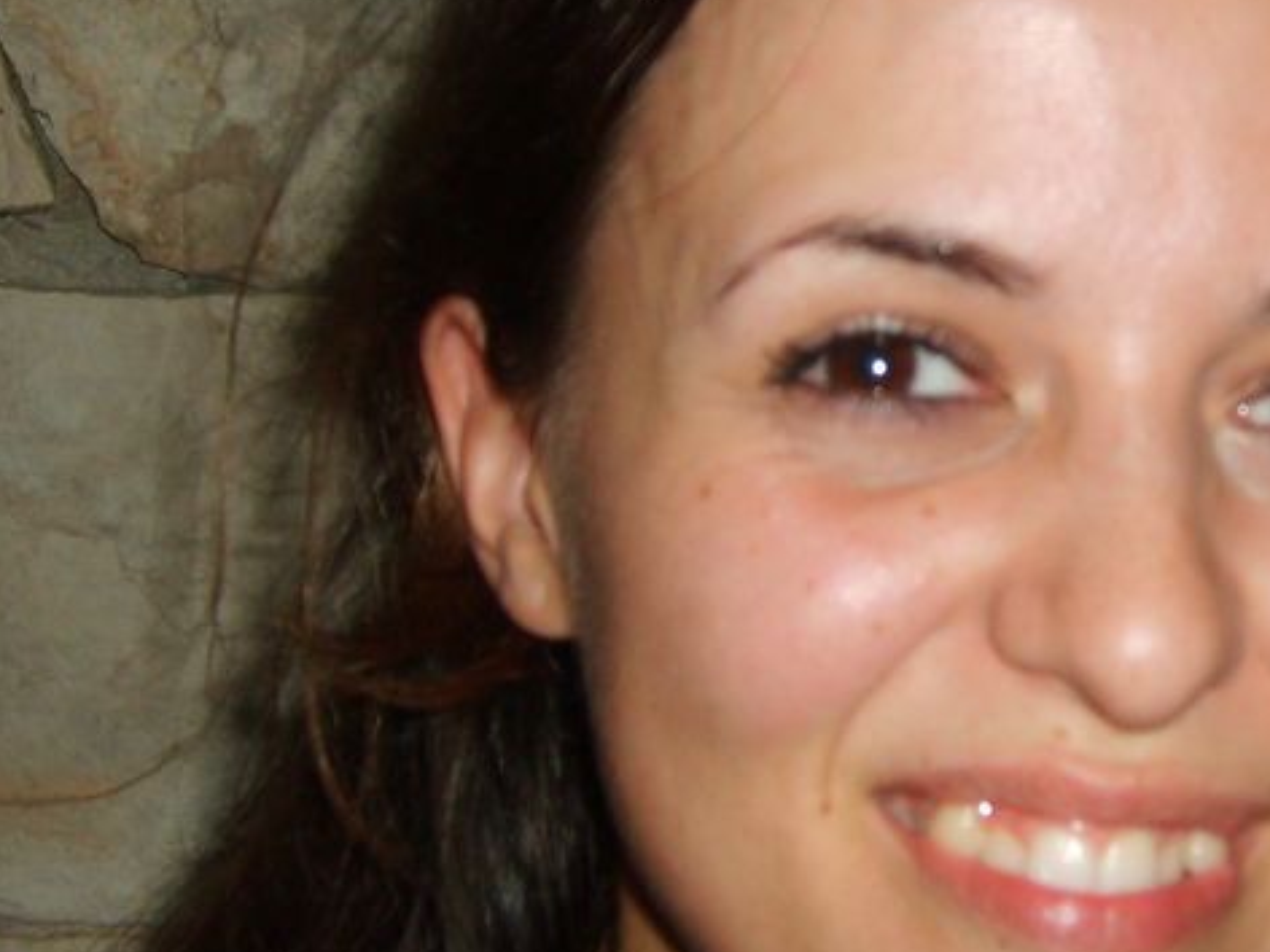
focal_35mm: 76
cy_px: 454
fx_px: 2788
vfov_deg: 19.4
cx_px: 1109
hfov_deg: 25.0
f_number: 2.8
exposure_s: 1/45
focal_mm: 5.8
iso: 100
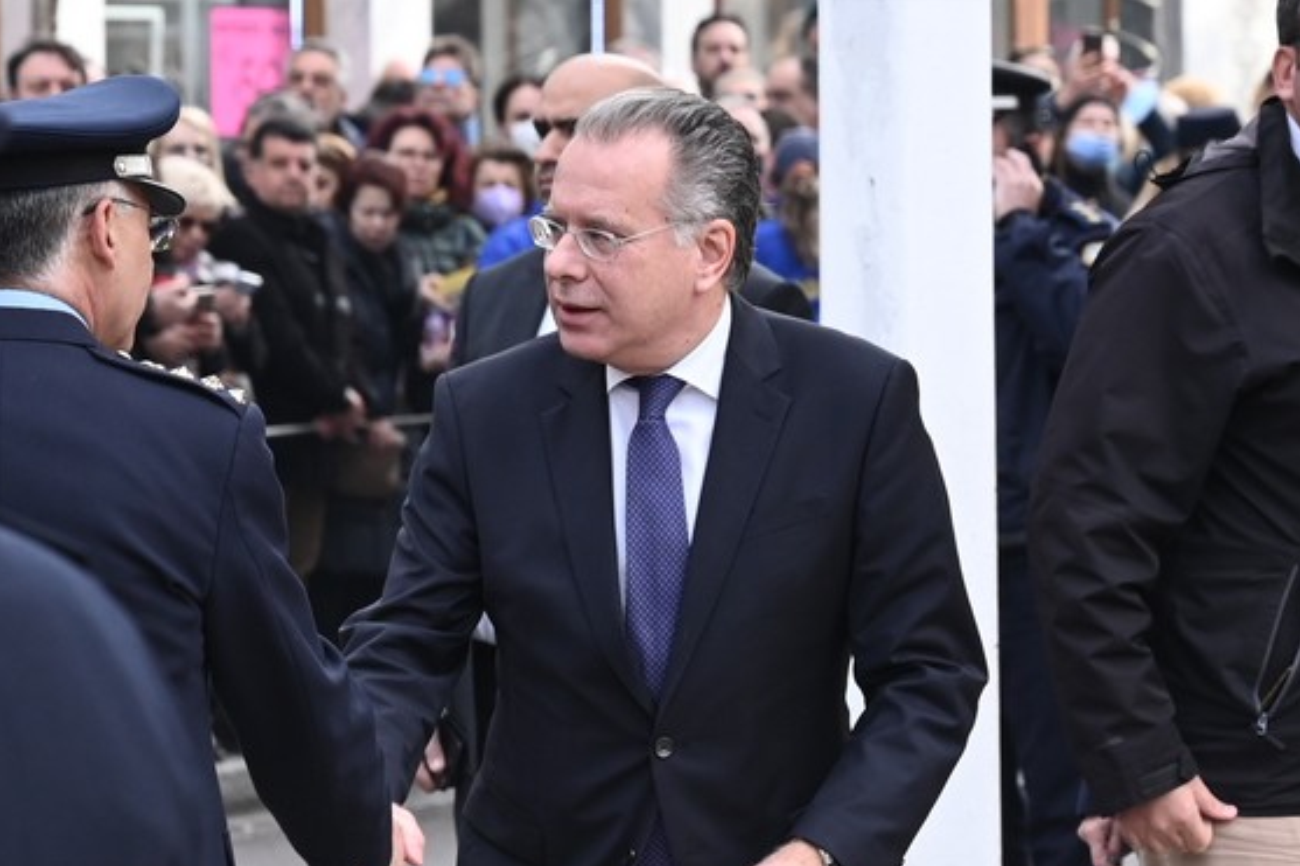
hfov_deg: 12.4
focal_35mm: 166
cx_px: 724
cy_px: 594
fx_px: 5992
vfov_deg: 8.3
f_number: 7.1
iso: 640
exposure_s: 1/250
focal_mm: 120
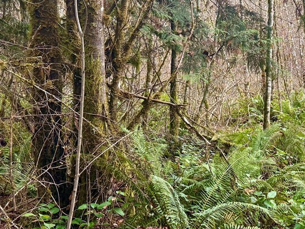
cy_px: 61
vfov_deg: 20.1
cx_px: 248
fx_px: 643
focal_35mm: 73
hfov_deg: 26.1
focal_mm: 6.76
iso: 160
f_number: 1.78
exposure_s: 1/205
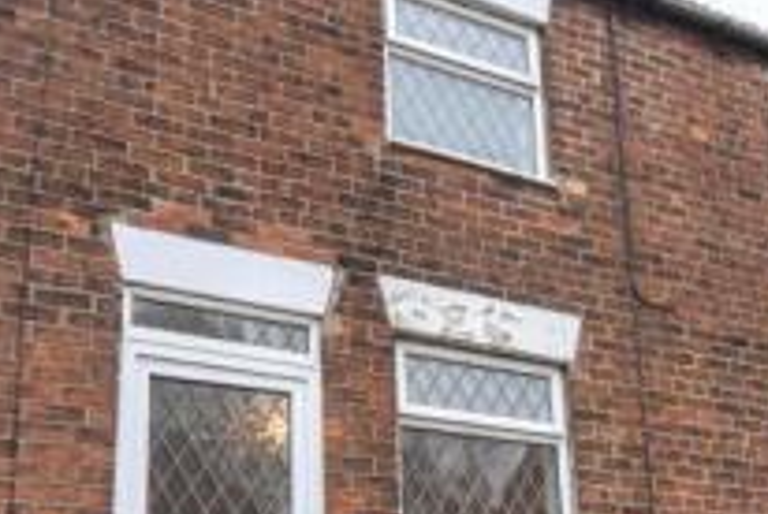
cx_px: 431
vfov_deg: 24.0
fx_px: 1171
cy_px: 479
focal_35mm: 55
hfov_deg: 36.3
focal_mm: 11.5
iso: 400
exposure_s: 1/200
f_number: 7.1
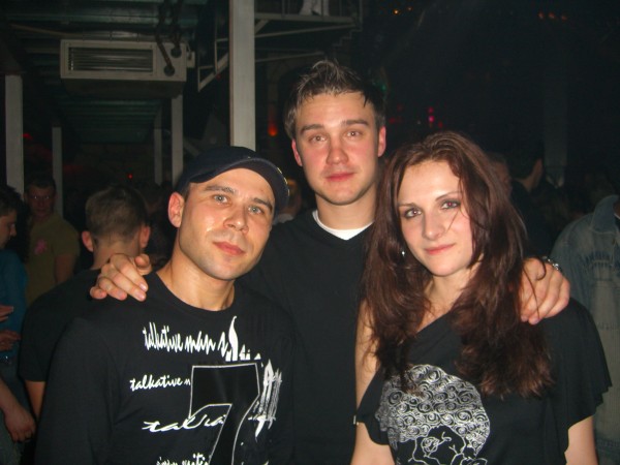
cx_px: 310
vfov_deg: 37.7
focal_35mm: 38
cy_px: 232
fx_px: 681
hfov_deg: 49.0
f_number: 2.8
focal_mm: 7.9
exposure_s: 1/60
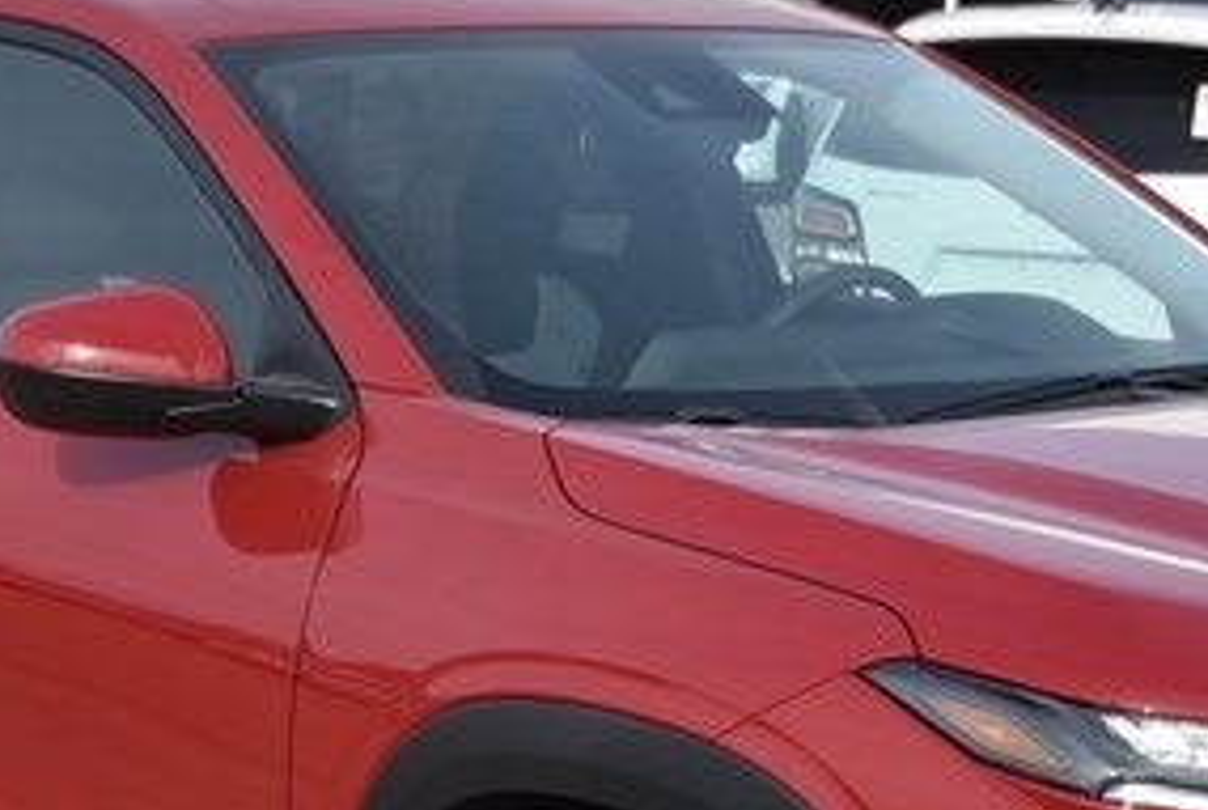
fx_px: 4335
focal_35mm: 129
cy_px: 534
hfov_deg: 15.8
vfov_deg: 10.7
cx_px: 735
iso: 100
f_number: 4.5
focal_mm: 24
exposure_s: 1/640
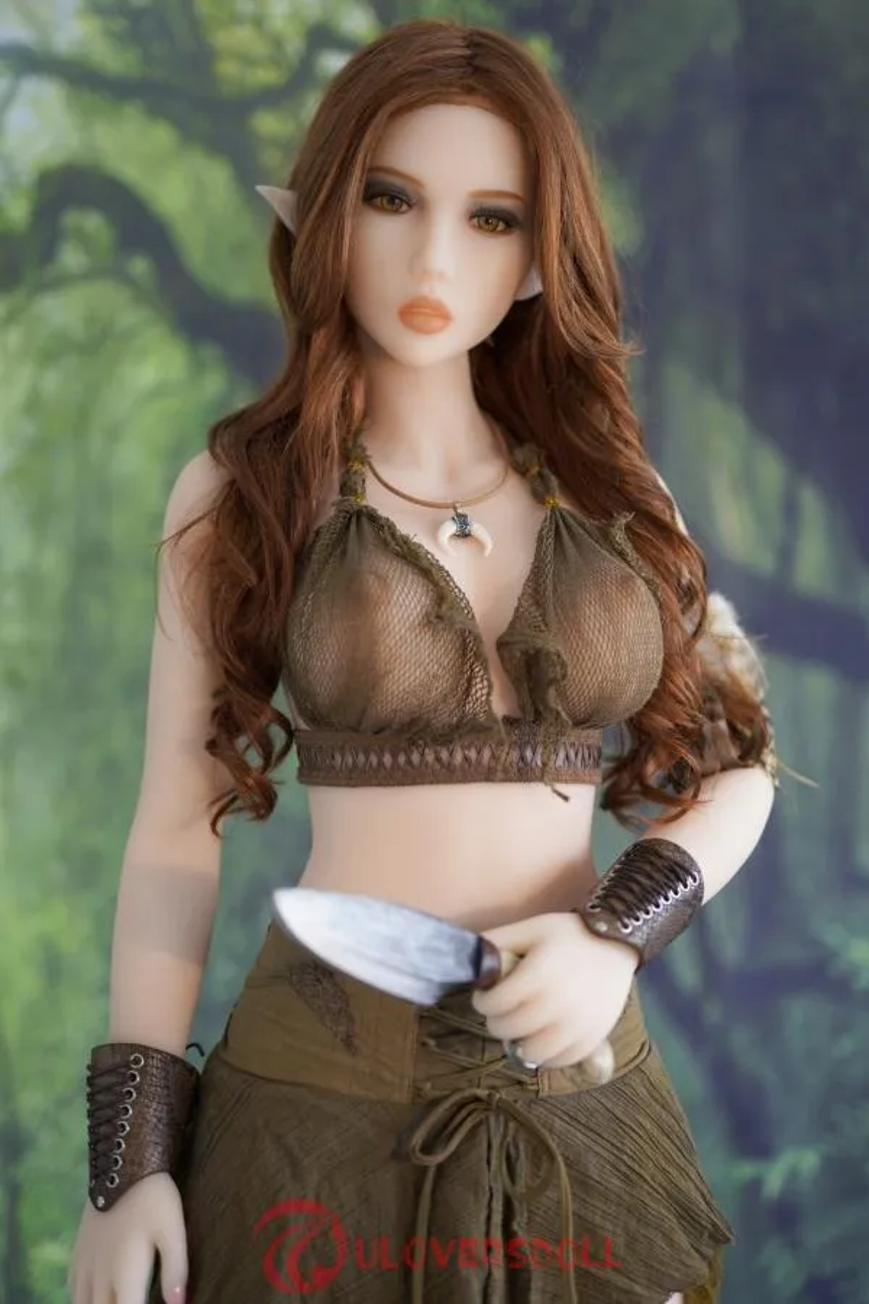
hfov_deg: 27.0
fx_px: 1810
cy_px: 652
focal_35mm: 50
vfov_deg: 39.6
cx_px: 434
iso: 100
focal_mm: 50
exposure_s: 1/60
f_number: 1.4
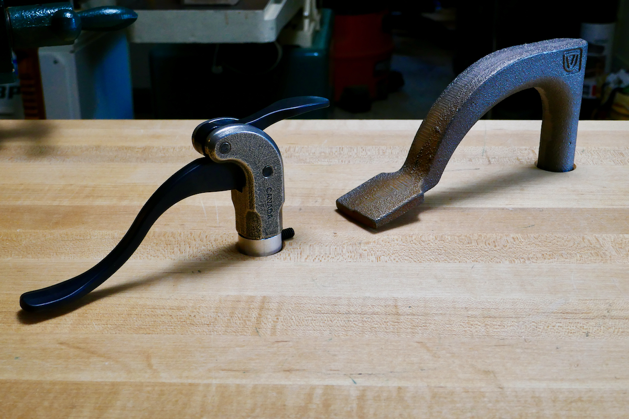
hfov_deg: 42.7
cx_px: 314
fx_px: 804
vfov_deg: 29.2
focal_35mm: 46
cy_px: 210
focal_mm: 16.9
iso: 800
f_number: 6.3
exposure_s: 1/80
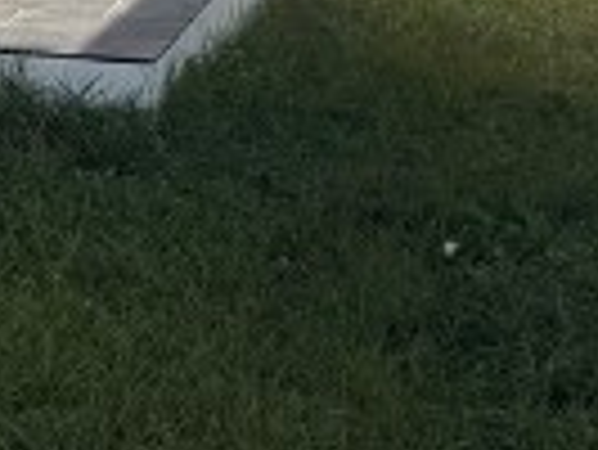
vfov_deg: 7.8
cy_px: -324
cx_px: -544
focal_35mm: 185
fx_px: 3199
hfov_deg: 10.0
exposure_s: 1/3953
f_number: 1.78
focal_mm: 6.76
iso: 80
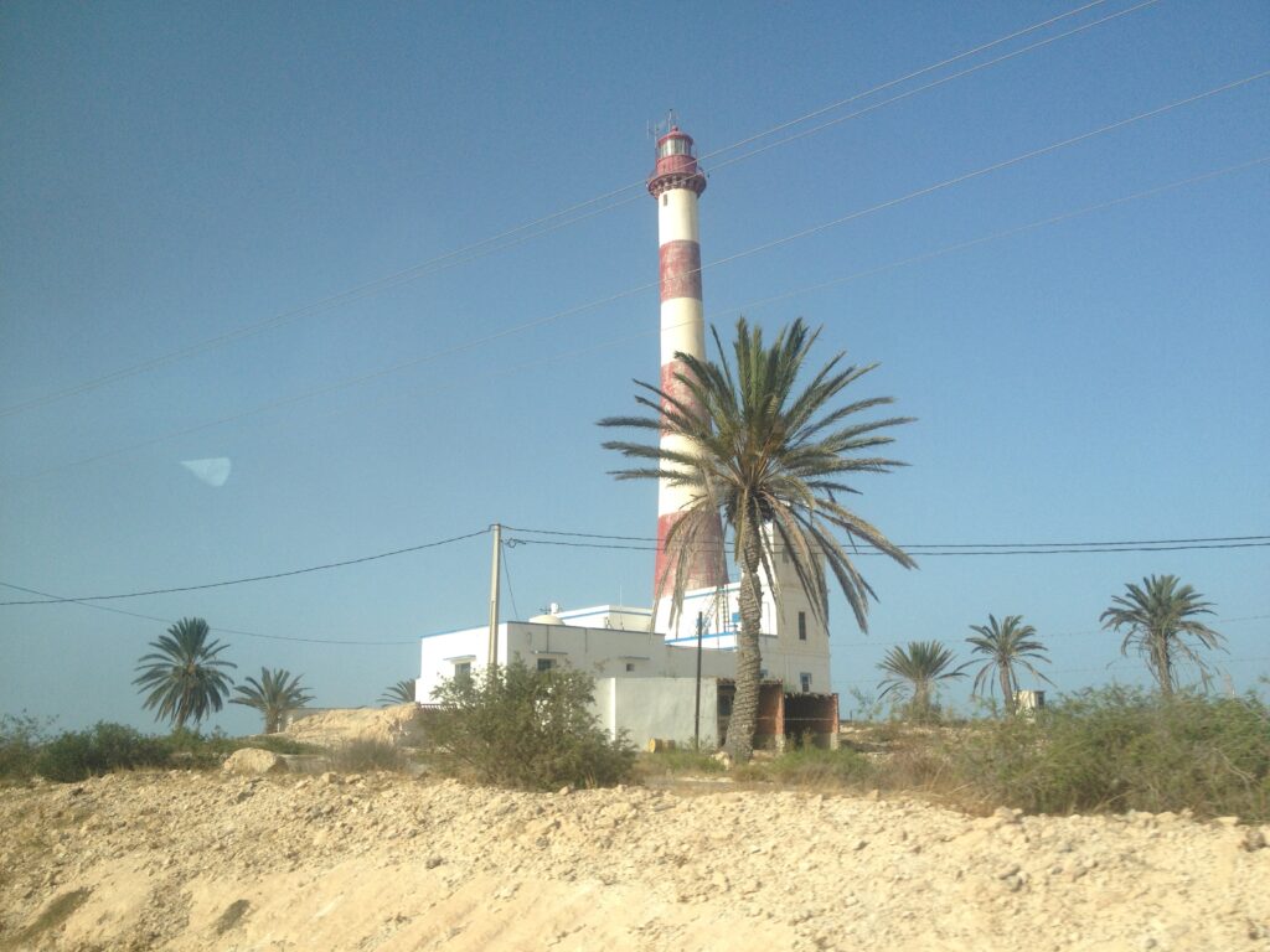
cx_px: 635
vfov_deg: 40.7
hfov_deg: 52.6
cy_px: 476
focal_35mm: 35
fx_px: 1284
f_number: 2.4
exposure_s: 1/1534
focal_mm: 4.28
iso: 50
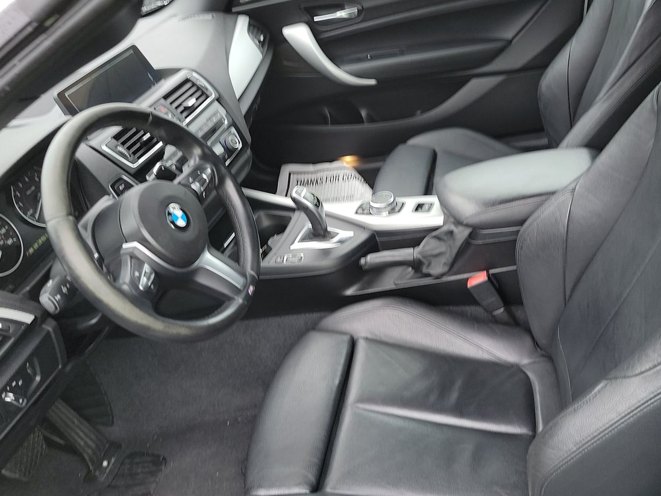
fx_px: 668
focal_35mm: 35
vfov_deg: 40.5
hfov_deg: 52.2
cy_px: 201
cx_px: 398
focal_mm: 6.7
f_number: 1.8
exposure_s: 1/59
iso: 169
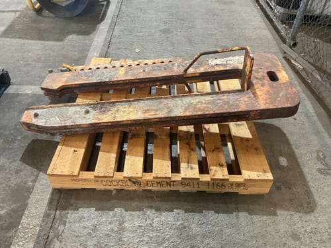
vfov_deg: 48.2
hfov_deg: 61.7
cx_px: 166
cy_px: 124
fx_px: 277
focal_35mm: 29
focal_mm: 3
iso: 200
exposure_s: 1/60
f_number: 1.8
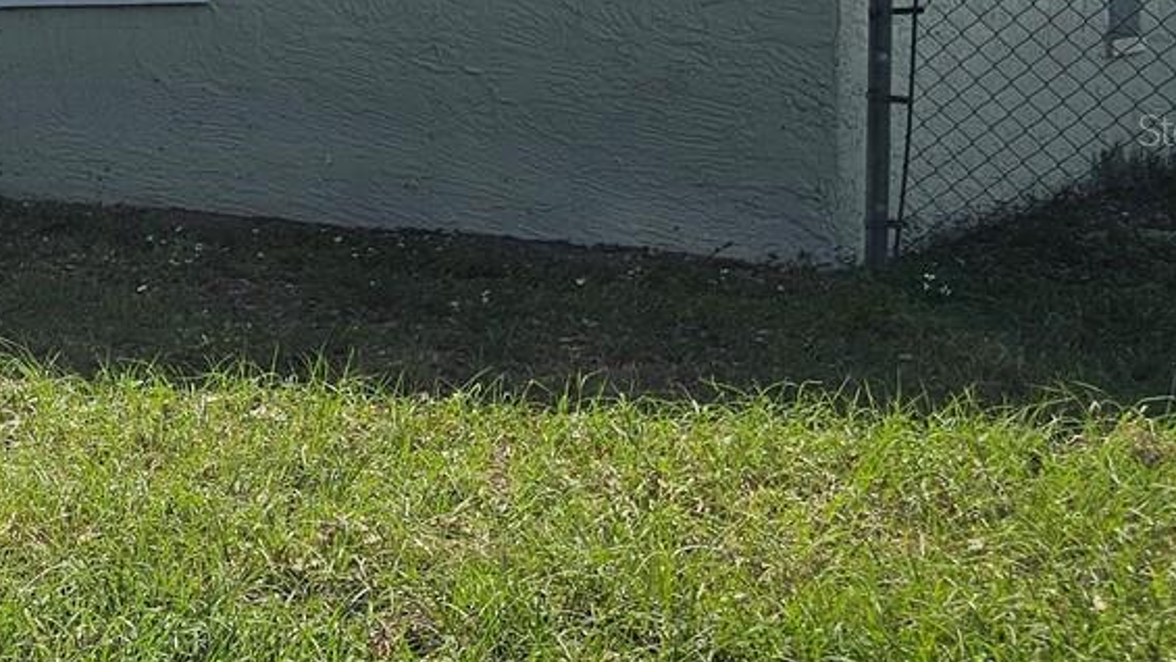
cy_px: 129
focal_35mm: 71
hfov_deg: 25.7
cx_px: -331
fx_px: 2214
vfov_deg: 16.9
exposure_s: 1/960
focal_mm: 6.3
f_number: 1.7
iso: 10
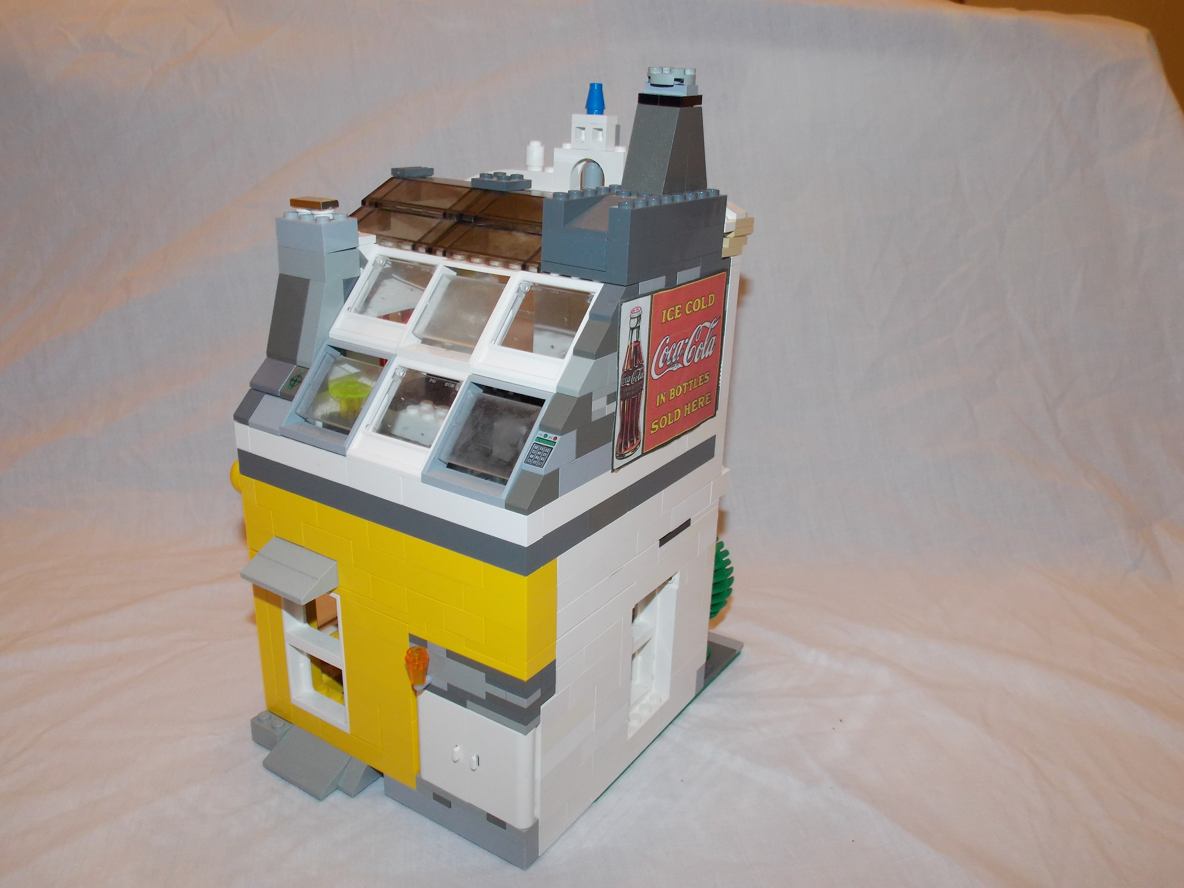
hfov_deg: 65.3
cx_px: 592
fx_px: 924
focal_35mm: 27
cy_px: 444
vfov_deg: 51.4
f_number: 3.2
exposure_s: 1/30
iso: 200
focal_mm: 4.8
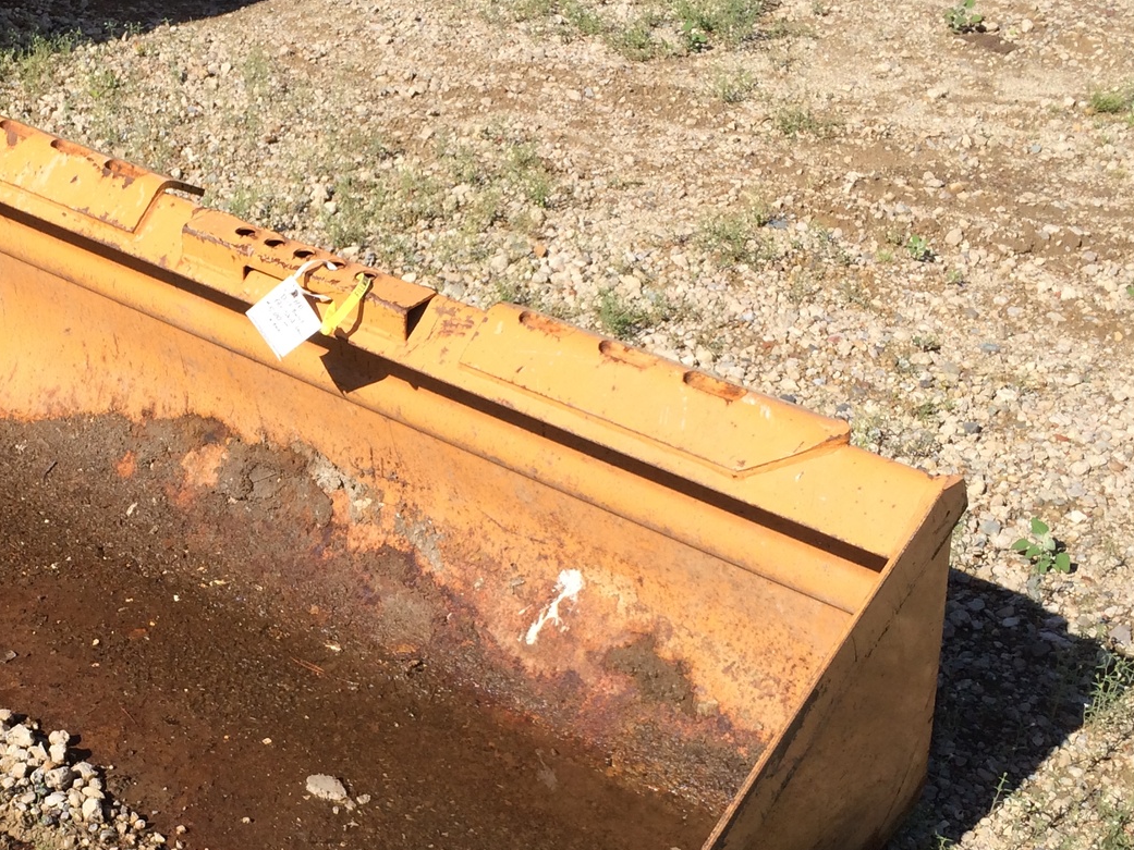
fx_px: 1933
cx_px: 240
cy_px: 623
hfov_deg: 31.9
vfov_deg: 24.6
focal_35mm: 59
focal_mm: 4.12
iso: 32
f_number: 2.2
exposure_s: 1/1709
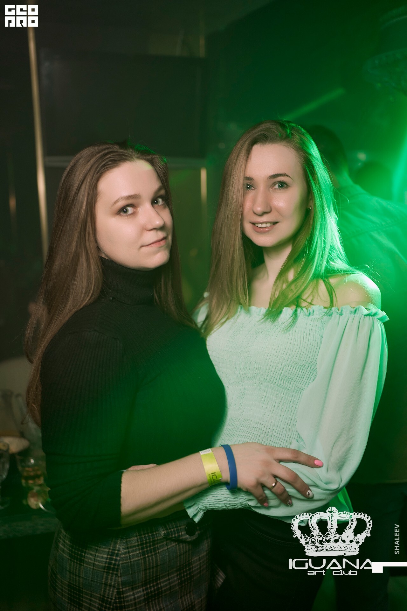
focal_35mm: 35
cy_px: 306
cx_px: 204
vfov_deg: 54.4
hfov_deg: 37.9
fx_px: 593
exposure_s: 1/25
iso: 400
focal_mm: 35
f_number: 2.2
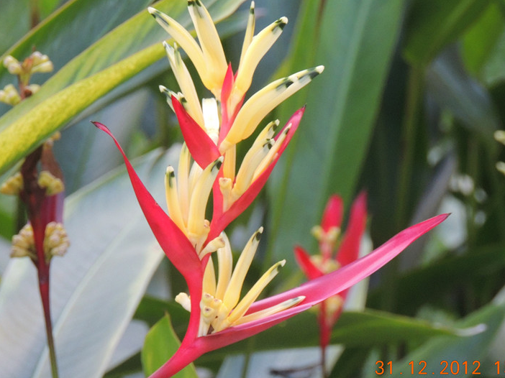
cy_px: 198
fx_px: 4988
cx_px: 284
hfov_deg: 5.8
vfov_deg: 4.3
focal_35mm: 342
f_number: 4.8
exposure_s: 1/30
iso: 800
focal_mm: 53.5
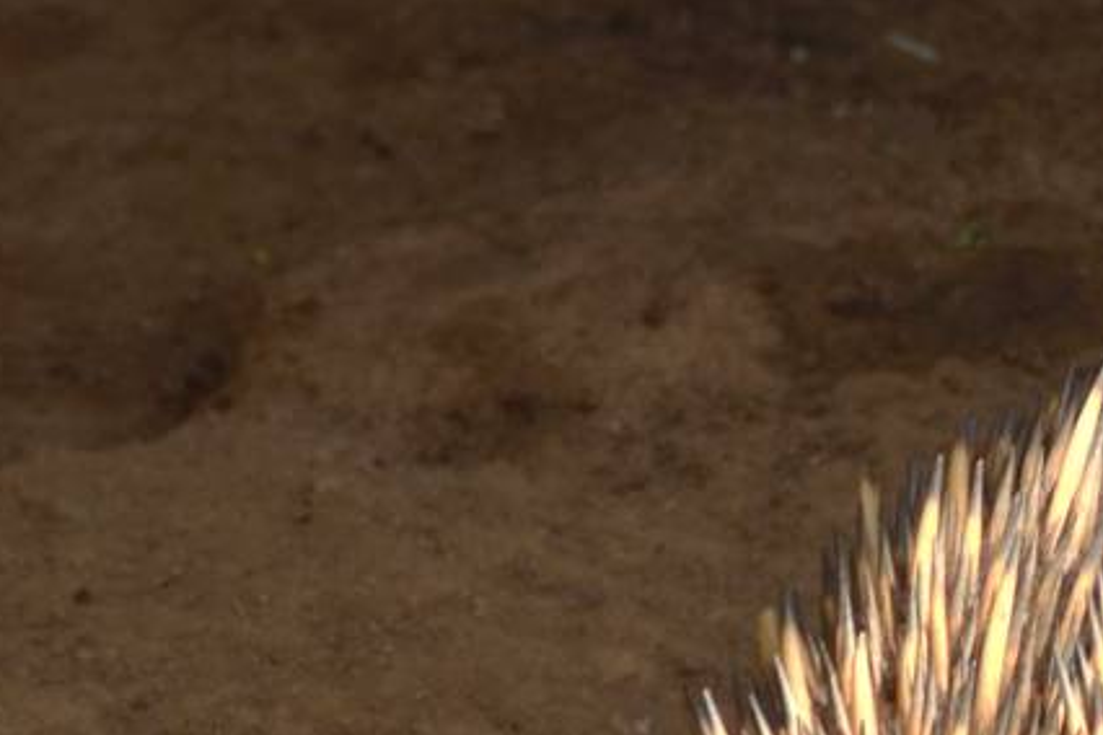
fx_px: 39582
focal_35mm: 1292
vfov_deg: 1.1
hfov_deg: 1.6
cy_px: 1325
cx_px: 1225
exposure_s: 1/200
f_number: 7.1
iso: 100
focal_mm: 230
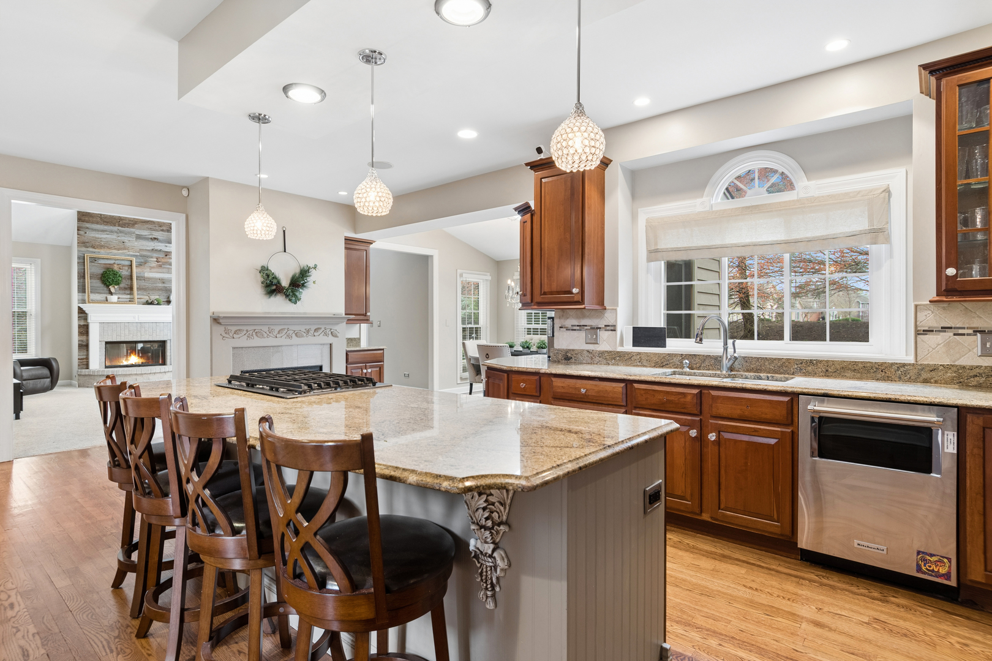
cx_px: 496
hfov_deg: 90.0
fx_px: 496
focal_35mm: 18
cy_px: 330
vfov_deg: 67.4
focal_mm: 12
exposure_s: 1/5
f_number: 8
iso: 320
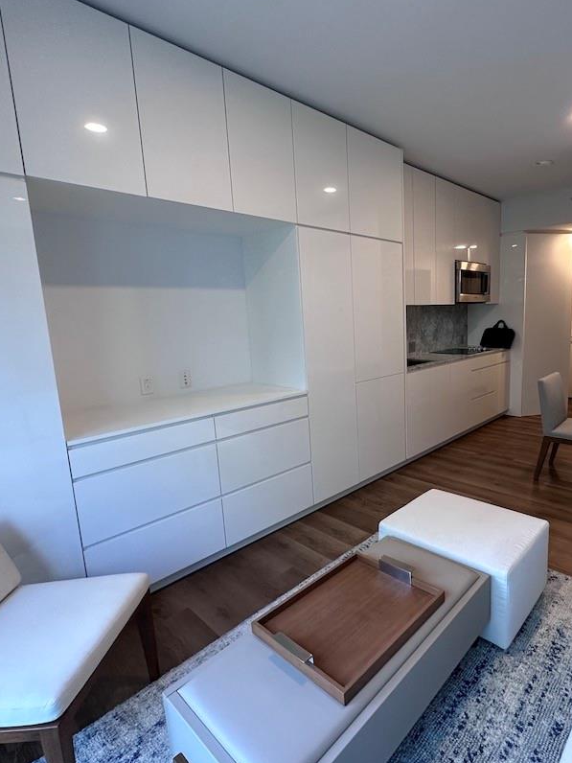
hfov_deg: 67.2
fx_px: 419
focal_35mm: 19
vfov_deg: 84.7
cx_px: 372
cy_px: 380
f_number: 2.2
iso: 250
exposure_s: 1/120
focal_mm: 2.22
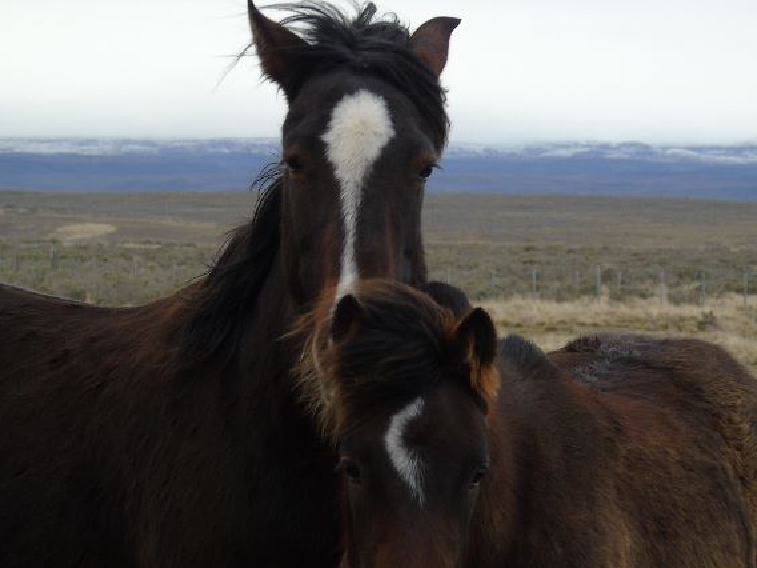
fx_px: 4986
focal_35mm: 228
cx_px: 417
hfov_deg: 8.7
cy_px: 388
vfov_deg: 6.5
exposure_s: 1/125
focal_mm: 29
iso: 100
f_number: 4.9
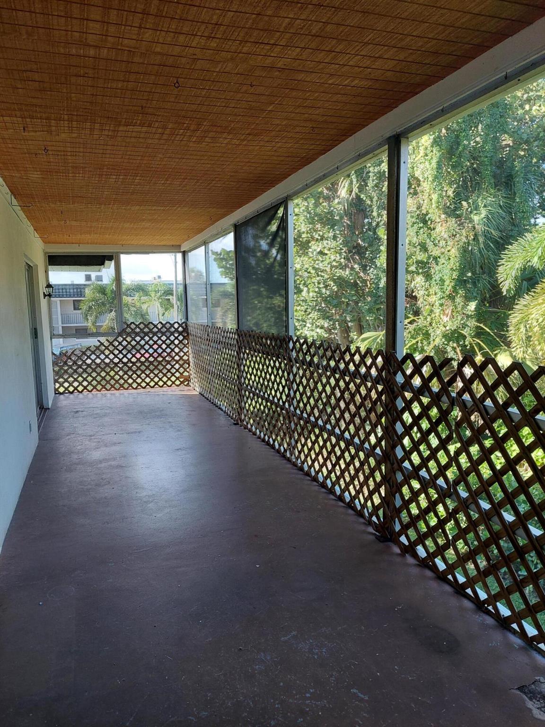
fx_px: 504
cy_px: 364
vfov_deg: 71.6
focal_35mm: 24
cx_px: 272
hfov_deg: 56.8
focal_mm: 5.23
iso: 40
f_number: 1.8
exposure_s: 1/60
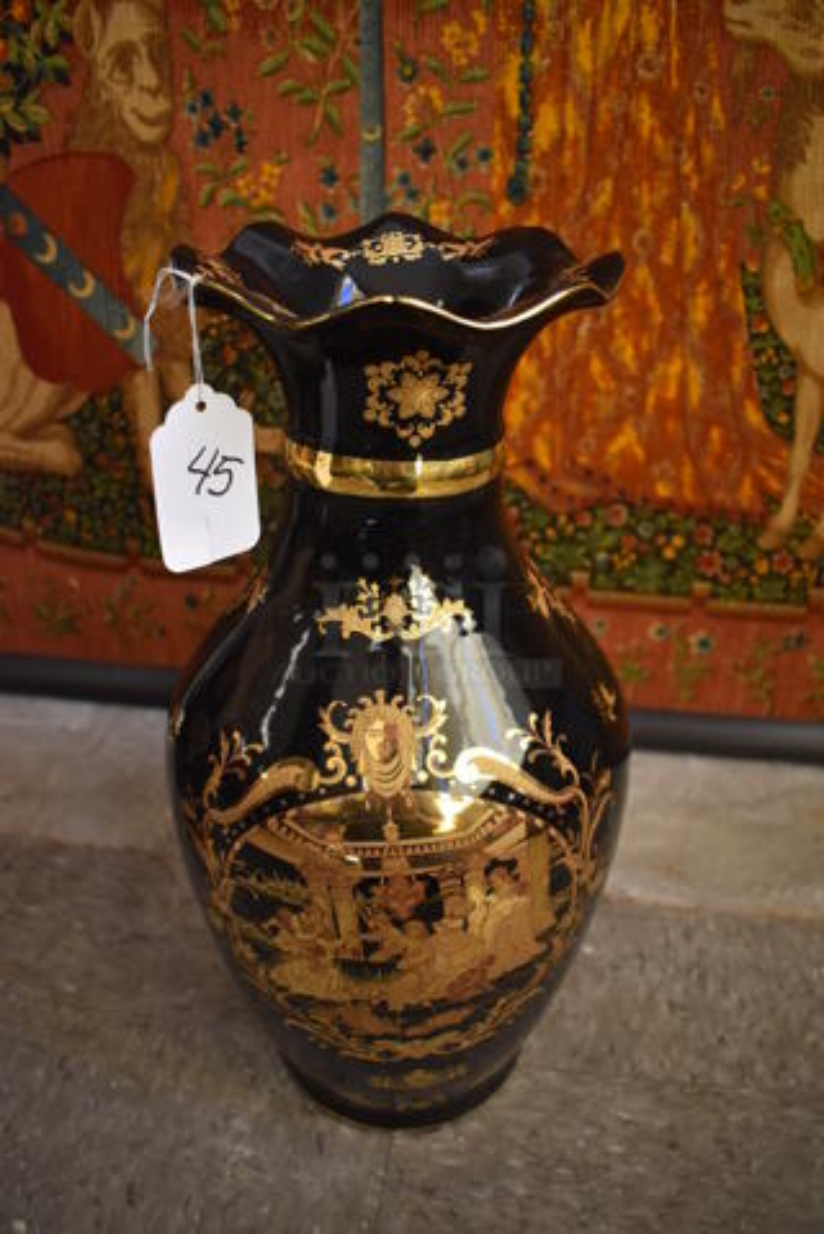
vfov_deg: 67.4
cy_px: 617
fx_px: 926
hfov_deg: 48.0
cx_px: 412
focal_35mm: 27
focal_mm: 18
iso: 800
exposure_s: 1/200
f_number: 3.5
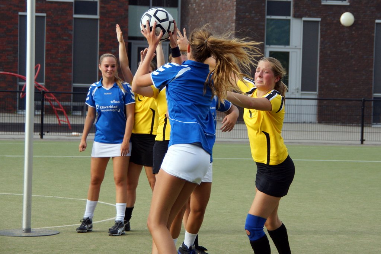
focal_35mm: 112
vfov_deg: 12.2
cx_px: 190
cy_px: 127
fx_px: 1191
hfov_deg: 18.2
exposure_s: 1/1250
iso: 320
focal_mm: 75
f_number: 5.6
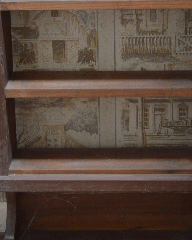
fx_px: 681
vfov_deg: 19.8
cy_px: 50
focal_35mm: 96
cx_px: 105
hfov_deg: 16.0
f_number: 5
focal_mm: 35
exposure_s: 1/80
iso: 800
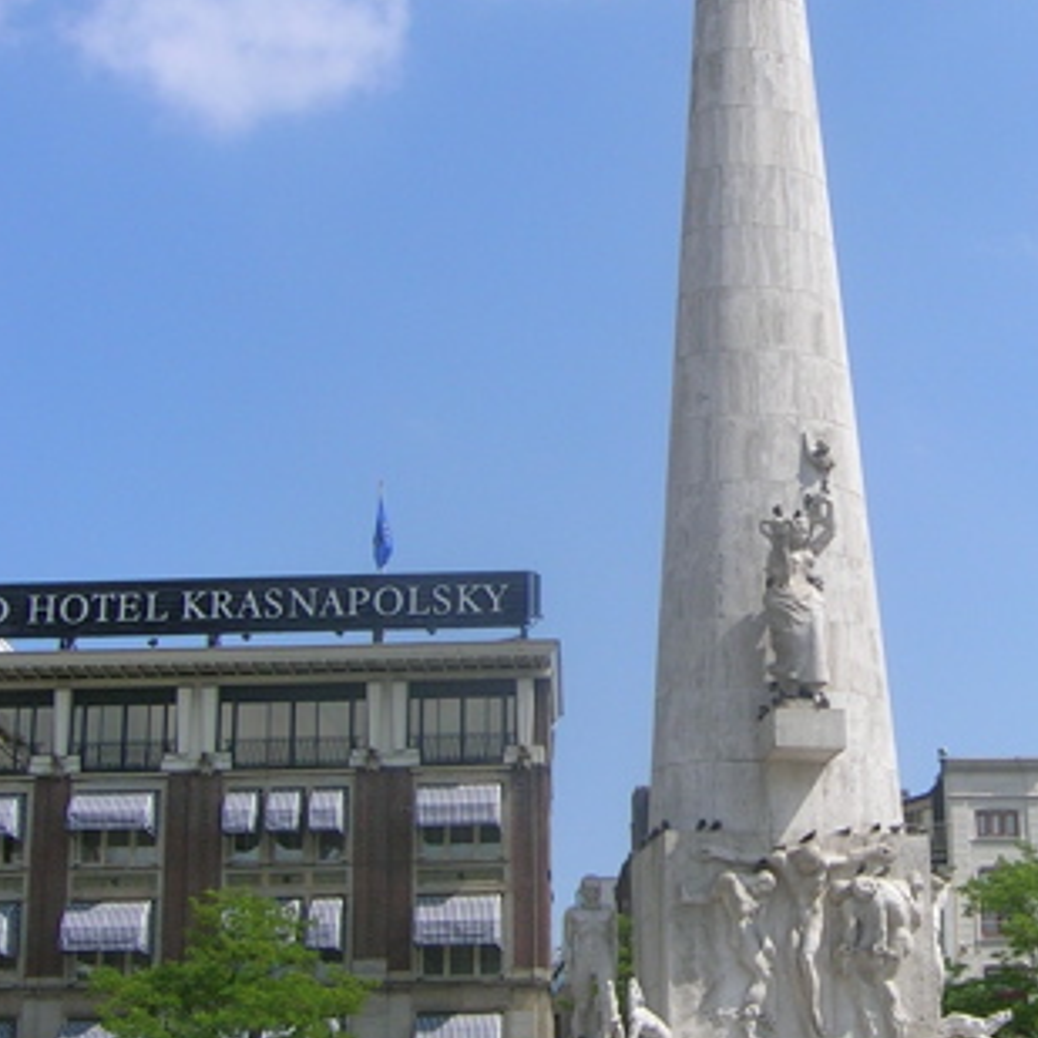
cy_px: 548
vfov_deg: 26.9
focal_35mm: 64
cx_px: 779
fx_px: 2171
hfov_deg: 26.5
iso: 50
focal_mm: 5.4
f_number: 4.8
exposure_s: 1/563
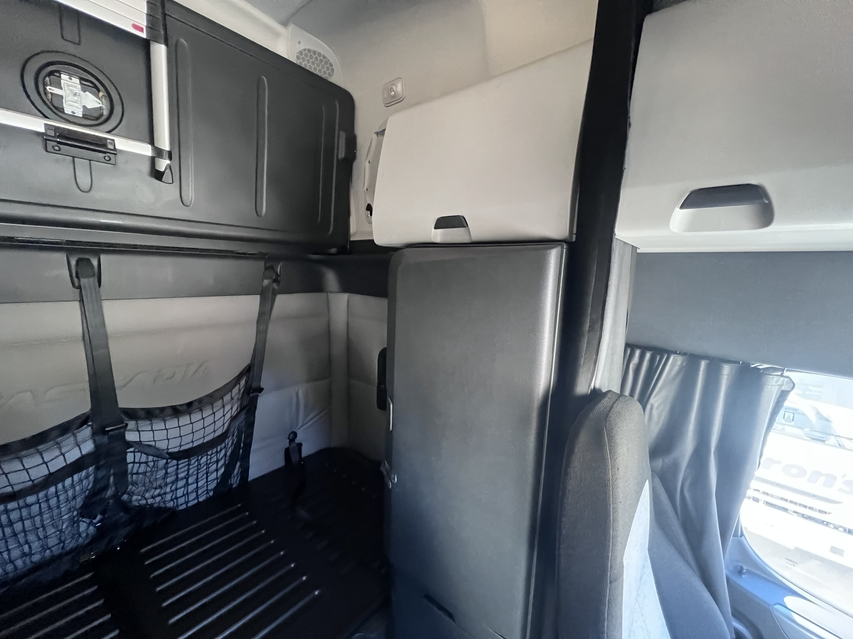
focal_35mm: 13
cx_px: 426
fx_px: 320
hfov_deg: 106.2
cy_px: 320
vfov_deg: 89.9
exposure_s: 1/60
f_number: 1.8
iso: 1000
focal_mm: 1.57
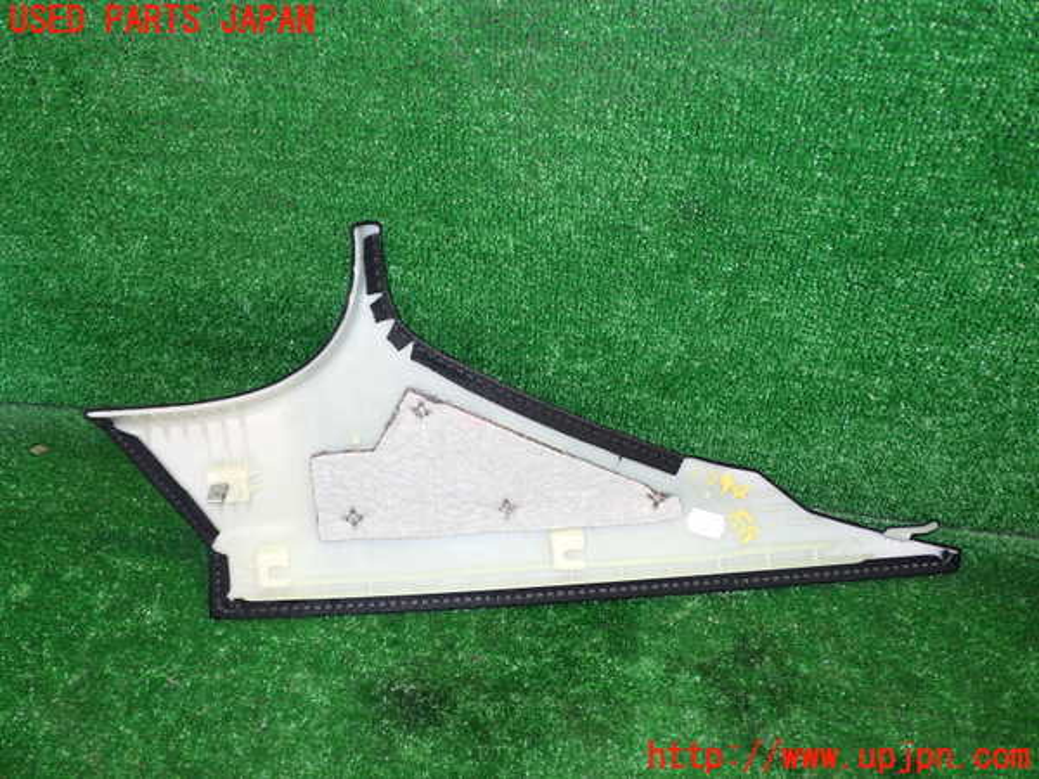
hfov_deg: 56.8
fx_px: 960
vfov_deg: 44.2
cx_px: 520
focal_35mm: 32
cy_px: 390
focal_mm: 5.79
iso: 200
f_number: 2.4
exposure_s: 1/30
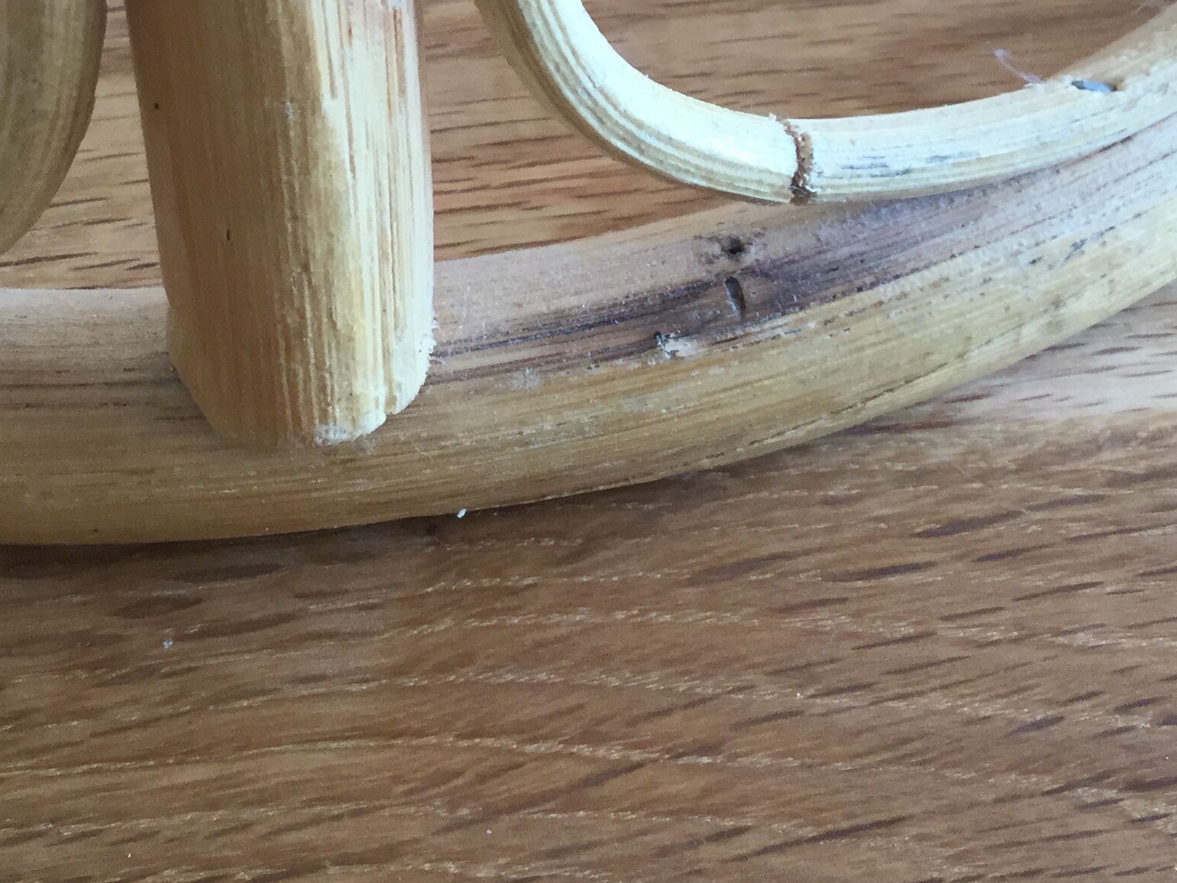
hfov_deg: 29.8
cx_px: 620
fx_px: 2210
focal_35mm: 65
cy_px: 47
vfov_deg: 21.9
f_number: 2.4
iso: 64
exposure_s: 1/33
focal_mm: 3.3
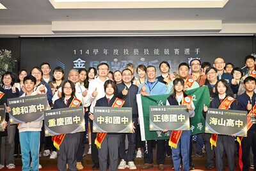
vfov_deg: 32.7
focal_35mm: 41
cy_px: 86
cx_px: 128
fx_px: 292
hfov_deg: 47.4
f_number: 4
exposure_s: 1/100
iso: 640
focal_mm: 41
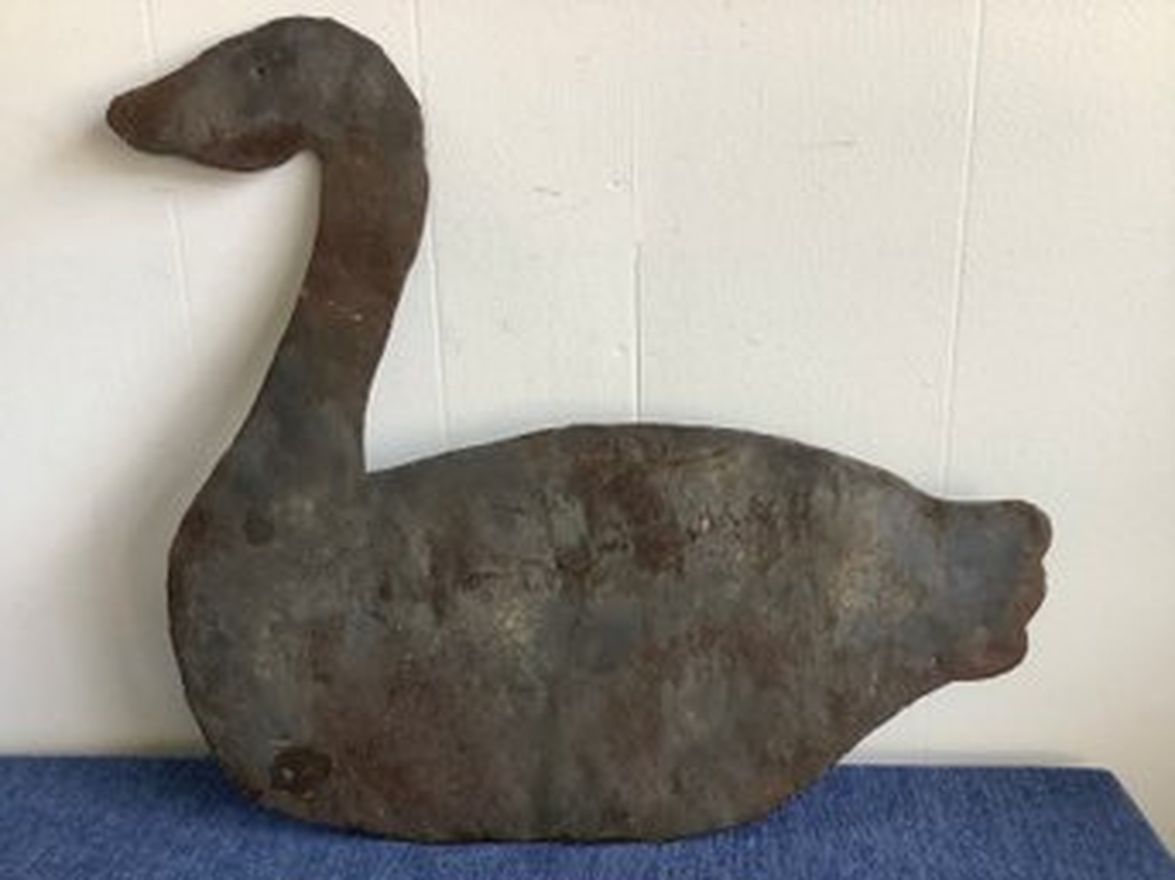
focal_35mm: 31
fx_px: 1052
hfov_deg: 58.4
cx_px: 588
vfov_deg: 45.4
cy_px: 440
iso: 50
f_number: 2.4
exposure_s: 1/60
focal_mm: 3.3
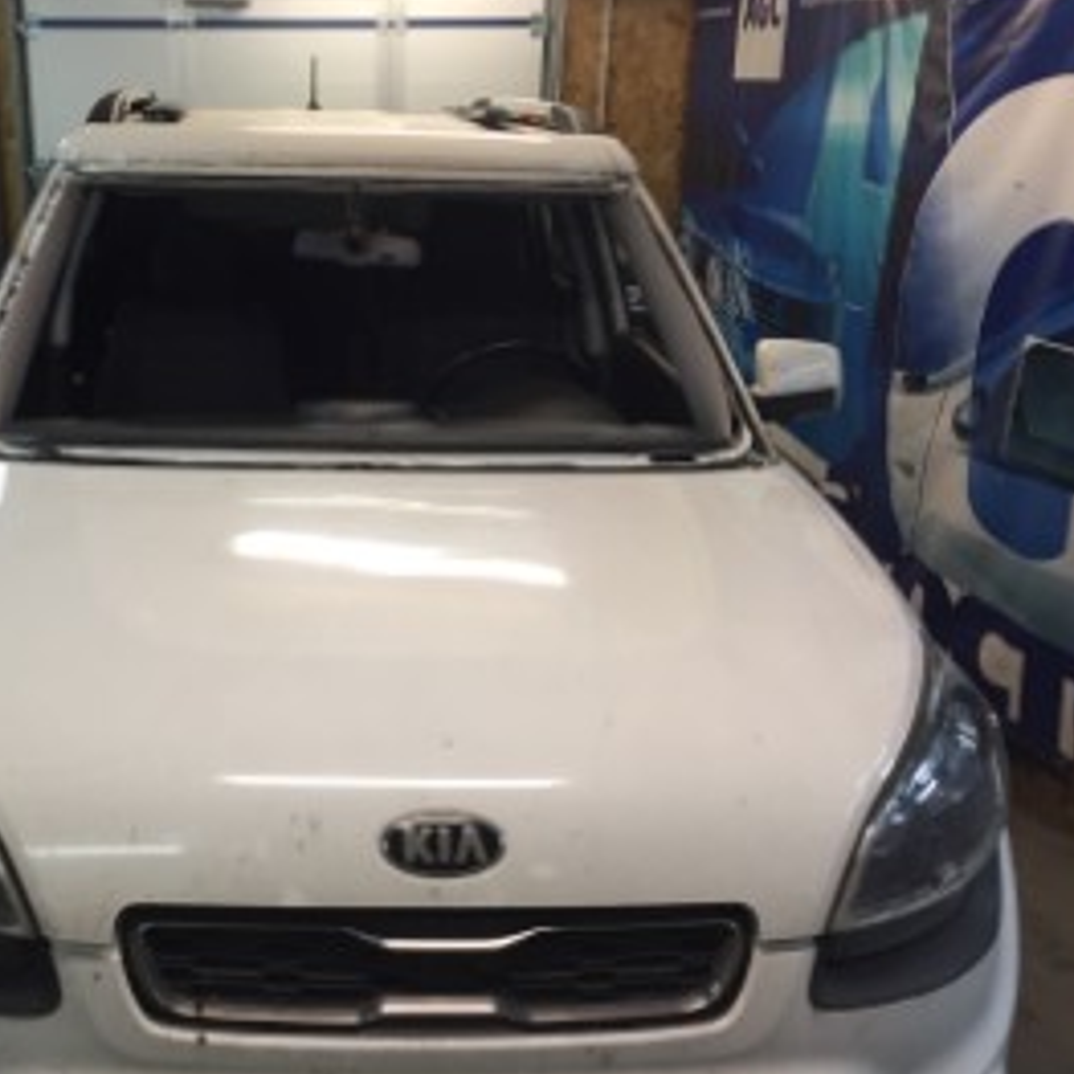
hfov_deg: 42.0
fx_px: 1369
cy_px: 523
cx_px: 323
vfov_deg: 42.8
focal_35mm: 39
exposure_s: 1/33
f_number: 2.2
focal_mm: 4.15
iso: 100
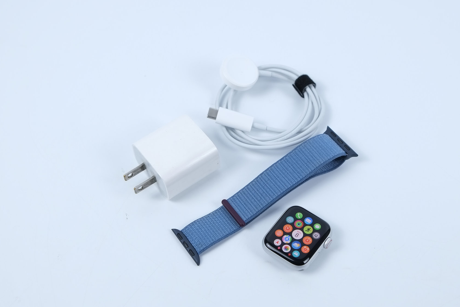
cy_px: 160
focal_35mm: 58
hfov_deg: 34.5
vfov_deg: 23.4
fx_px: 741
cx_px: 247
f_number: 4.5
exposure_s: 1/30
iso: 250
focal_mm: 32.9
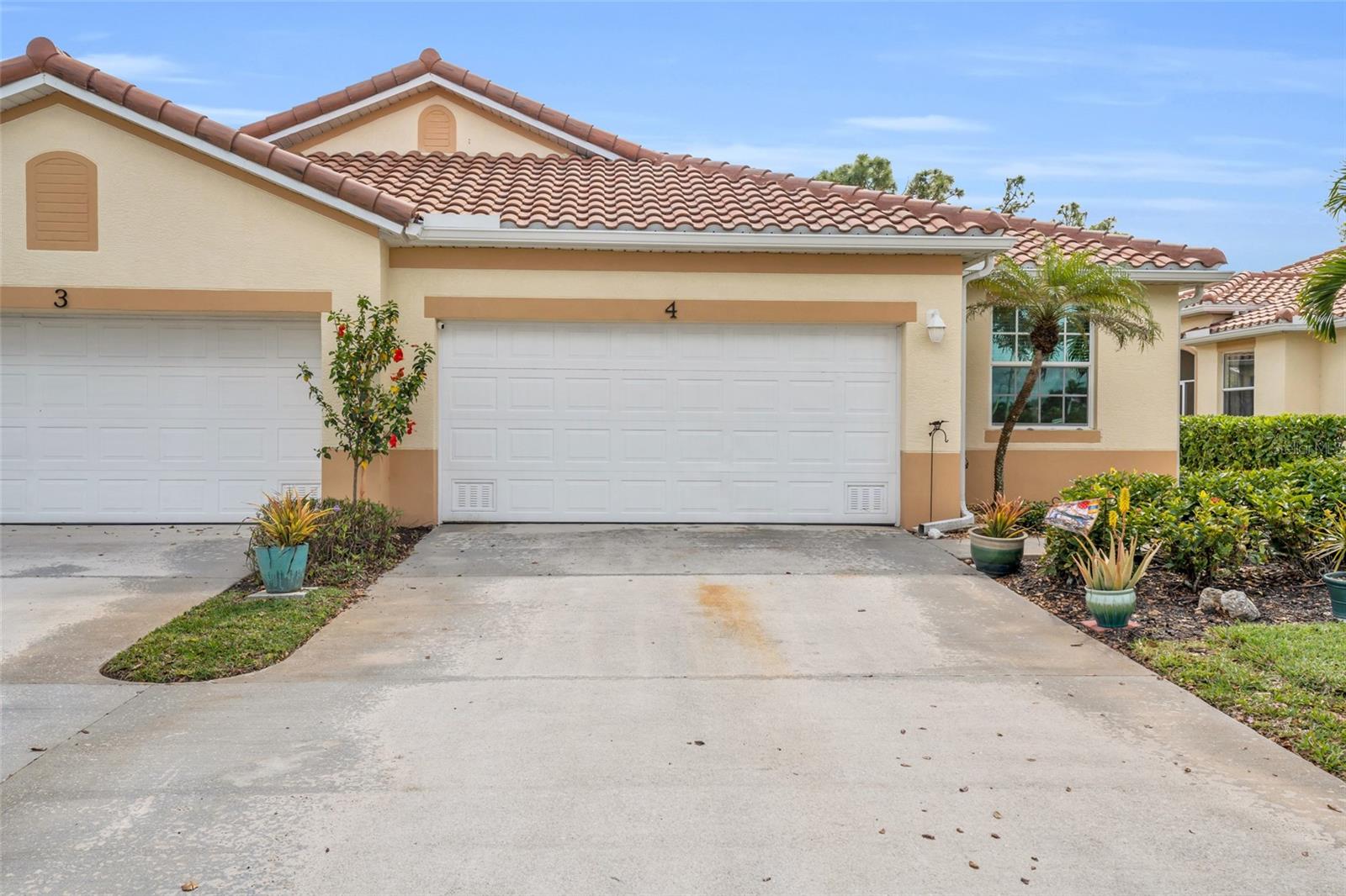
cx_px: 673
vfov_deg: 42.3
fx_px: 1159
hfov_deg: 60.3
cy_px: 448
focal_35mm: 31
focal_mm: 31
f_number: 8
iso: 200
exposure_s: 1/640
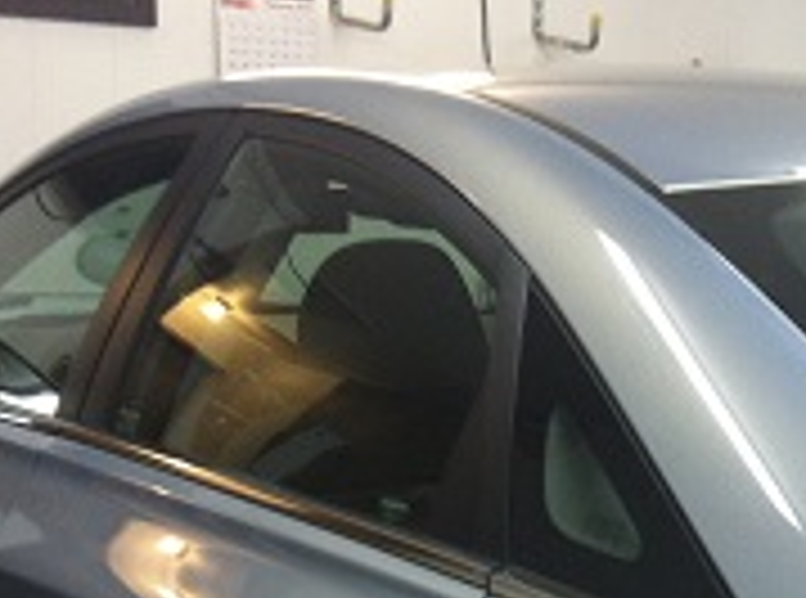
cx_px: 811
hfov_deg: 21.1
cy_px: 654
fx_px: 2089
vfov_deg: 15.9
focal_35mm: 90
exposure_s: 1/15
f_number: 2.8
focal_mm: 3.85
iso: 100
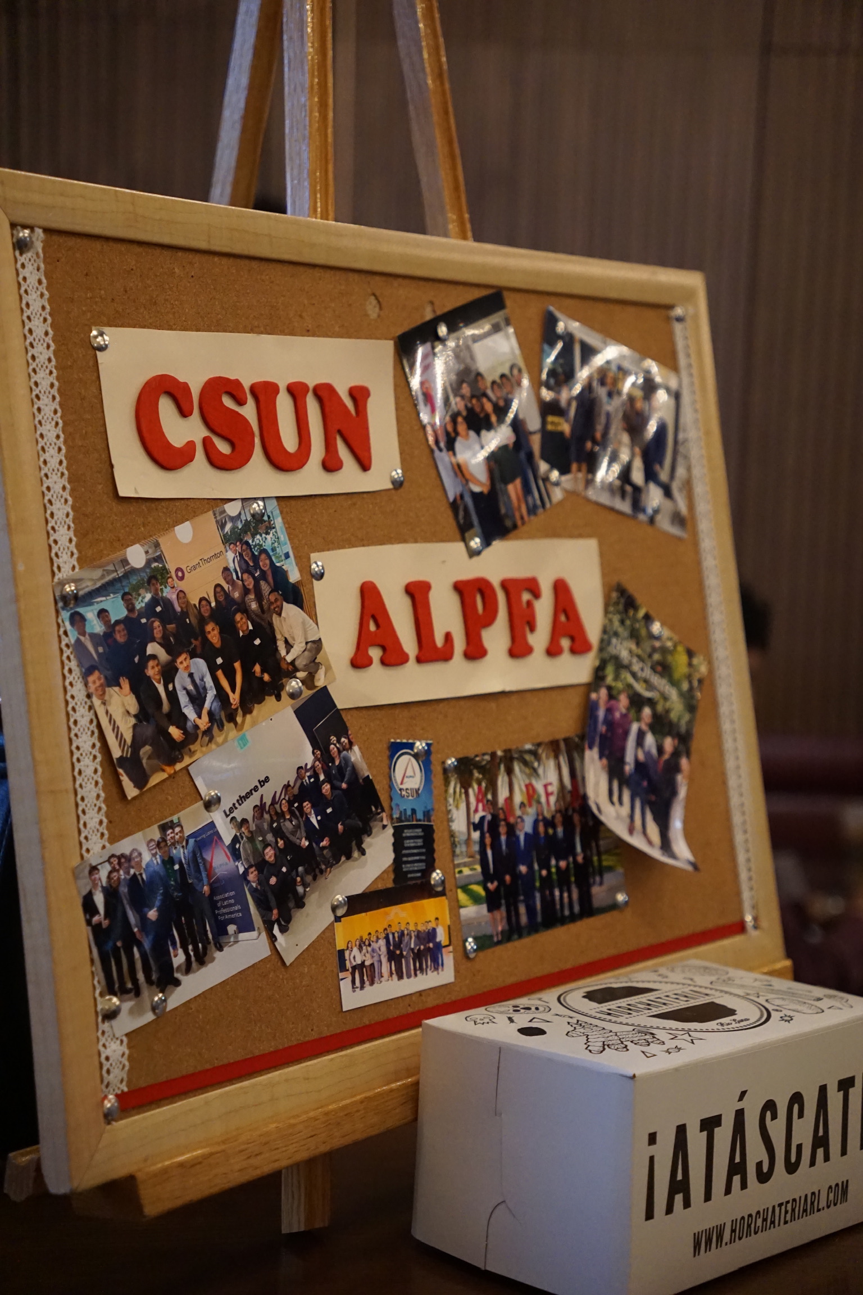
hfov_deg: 22.8
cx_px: 432
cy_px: 648
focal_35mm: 59
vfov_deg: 33.7
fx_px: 2136
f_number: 2.8
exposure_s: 1/160
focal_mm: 39.6
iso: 3200
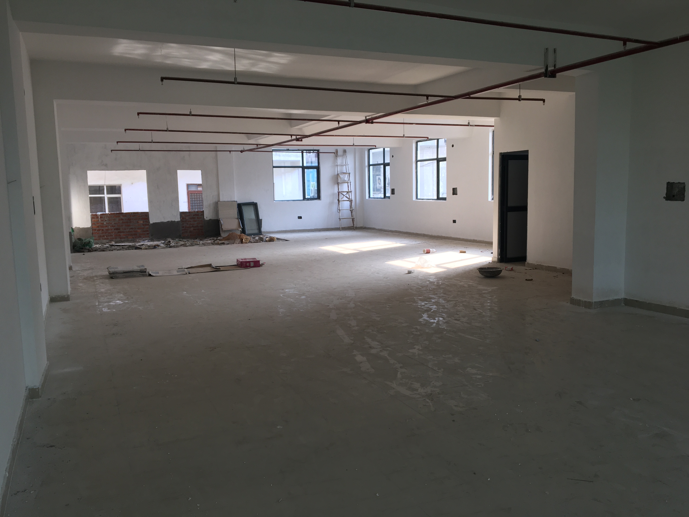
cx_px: 344
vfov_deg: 48.2
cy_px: 258
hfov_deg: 61.7
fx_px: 577
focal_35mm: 29
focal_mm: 4.15
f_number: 2.2
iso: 25
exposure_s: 1/100
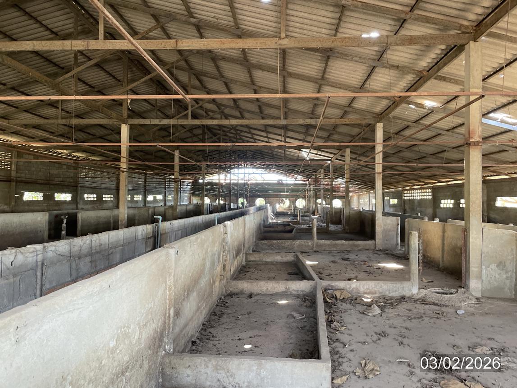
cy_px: 194
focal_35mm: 26
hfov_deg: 67.3
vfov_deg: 53.1
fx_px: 388
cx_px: 258
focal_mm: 4.2
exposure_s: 1/60
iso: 320
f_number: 1.6
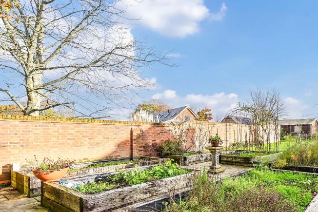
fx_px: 194
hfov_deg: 73.3
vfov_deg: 56.5
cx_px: 237
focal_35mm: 22
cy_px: 133
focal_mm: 14
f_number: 8
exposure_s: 1/160
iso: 250
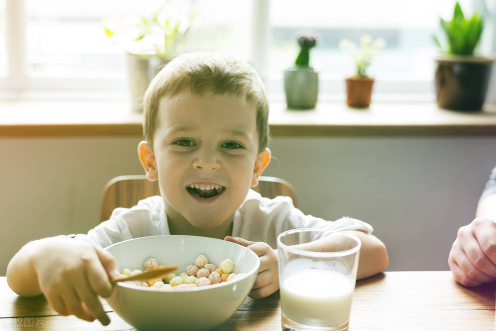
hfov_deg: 34.5
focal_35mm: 58
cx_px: 248
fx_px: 799
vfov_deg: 23.4
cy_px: 166
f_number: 3.2
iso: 160
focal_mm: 58
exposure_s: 1/60
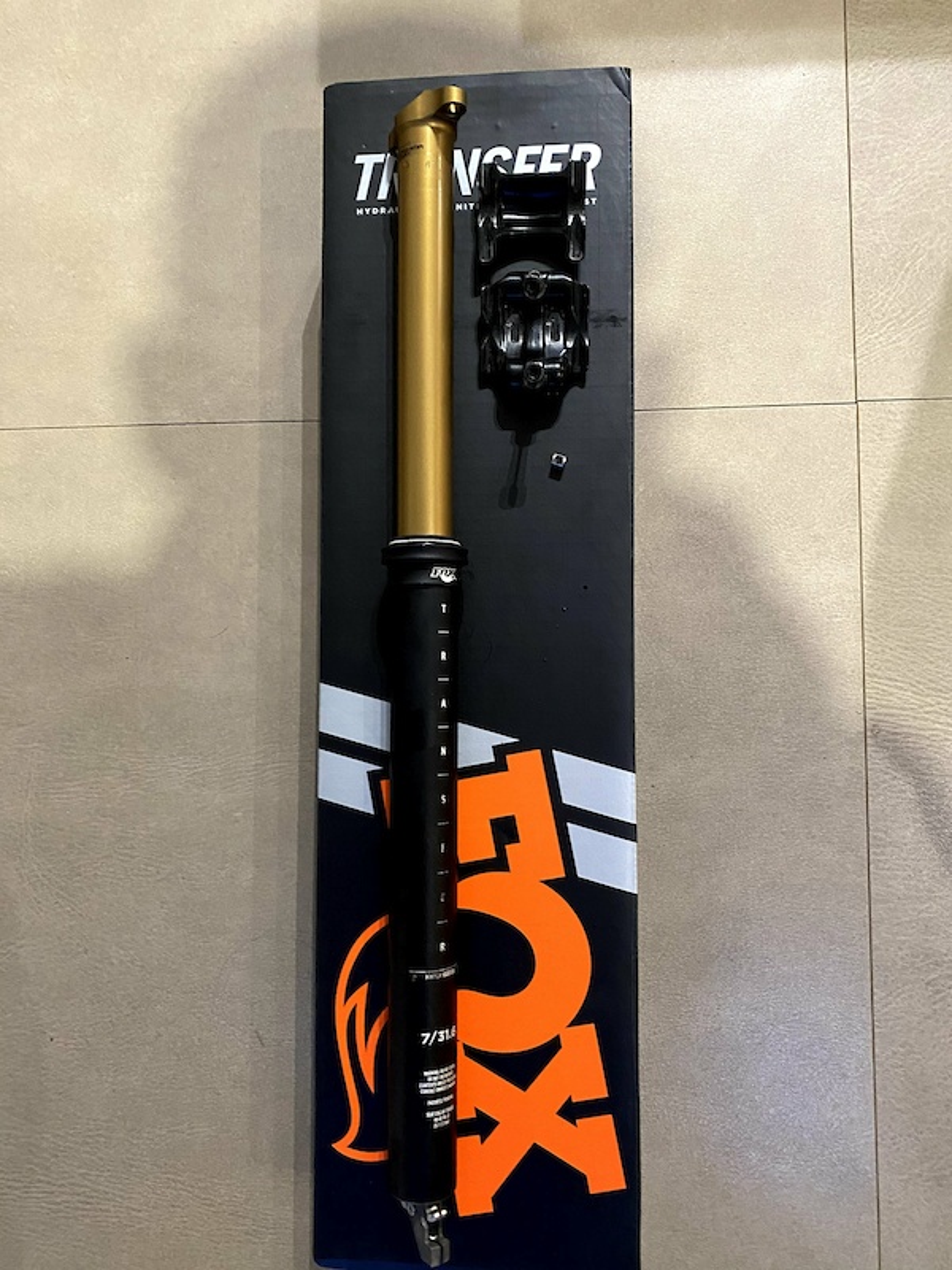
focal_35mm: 26
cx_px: 476
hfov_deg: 53.1
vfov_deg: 67.3
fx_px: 953
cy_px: 635
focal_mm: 4.25
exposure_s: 1/33
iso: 500
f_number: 1.8
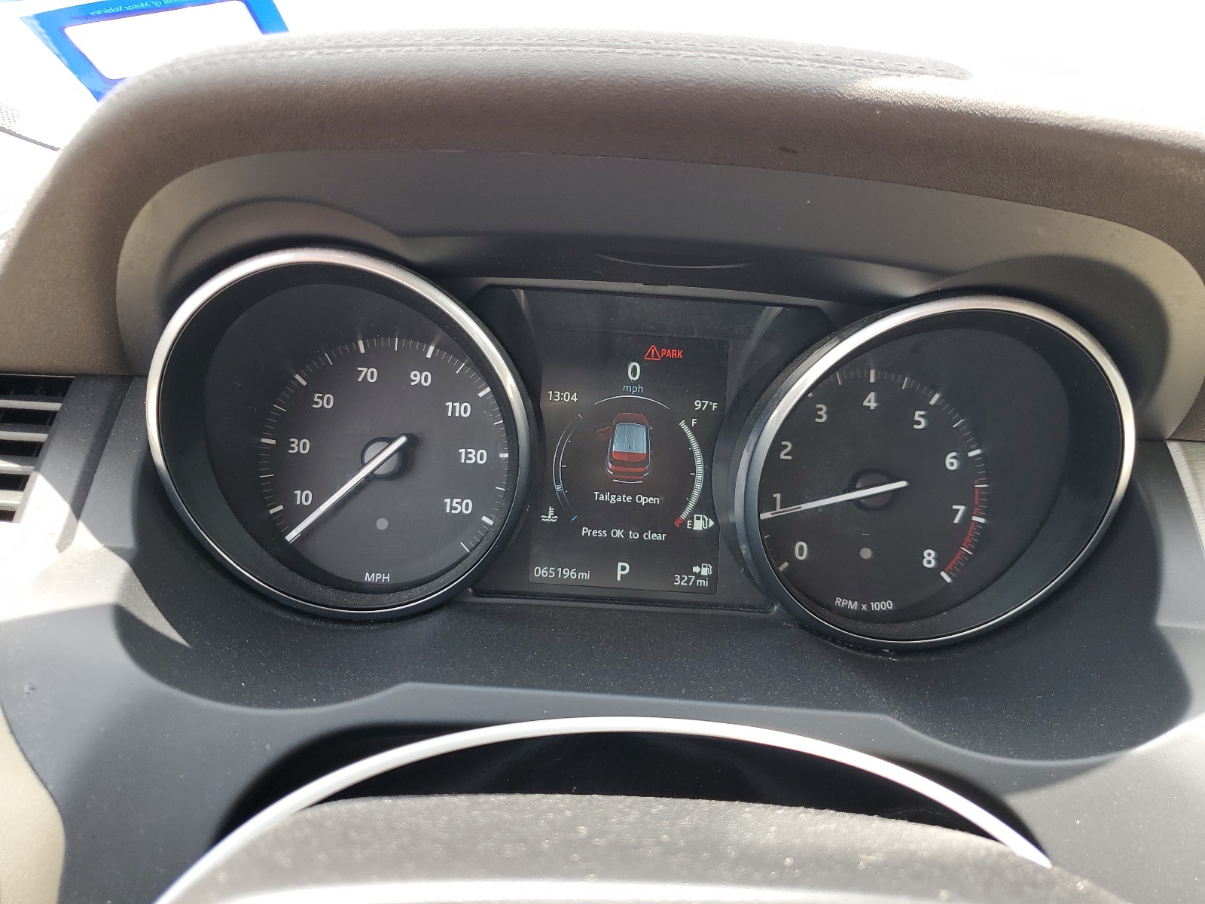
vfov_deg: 53.1
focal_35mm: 26
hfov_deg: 67.3
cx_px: 602
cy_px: 452
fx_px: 905
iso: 50
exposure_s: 1/217
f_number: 1.5
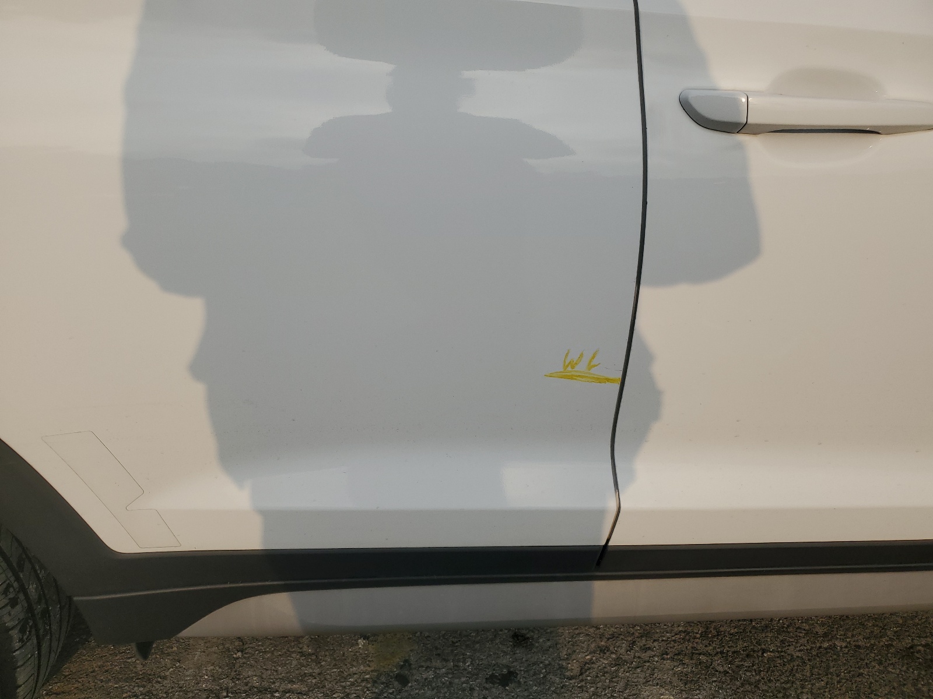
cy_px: 350
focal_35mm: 26
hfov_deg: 67.3
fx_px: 701
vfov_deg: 53.1
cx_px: 466
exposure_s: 1/3333
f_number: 1.5
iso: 50
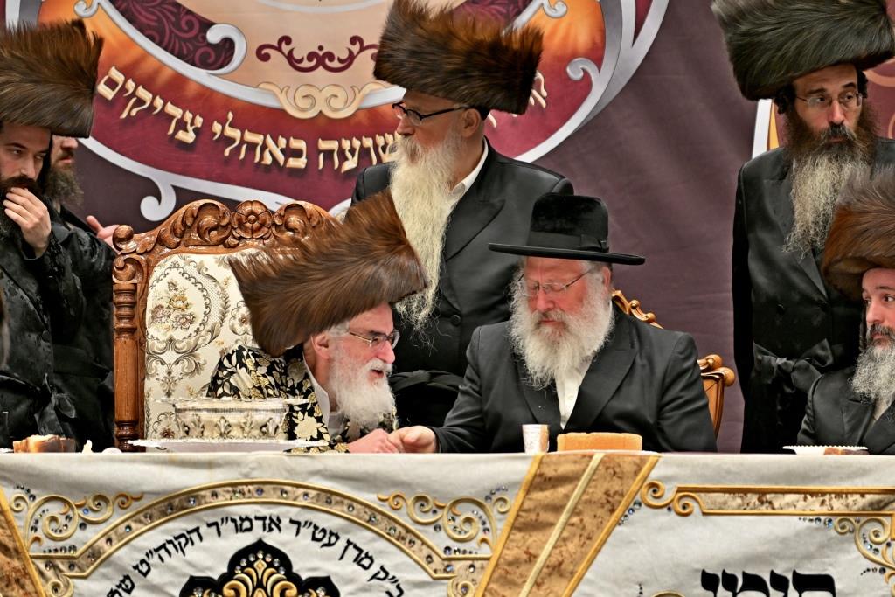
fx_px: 7459
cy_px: 298
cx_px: 448
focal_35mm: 300
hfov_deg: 6.9
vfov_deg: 4.6
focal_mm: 200
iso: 250
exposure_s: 1/250
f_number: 2.8
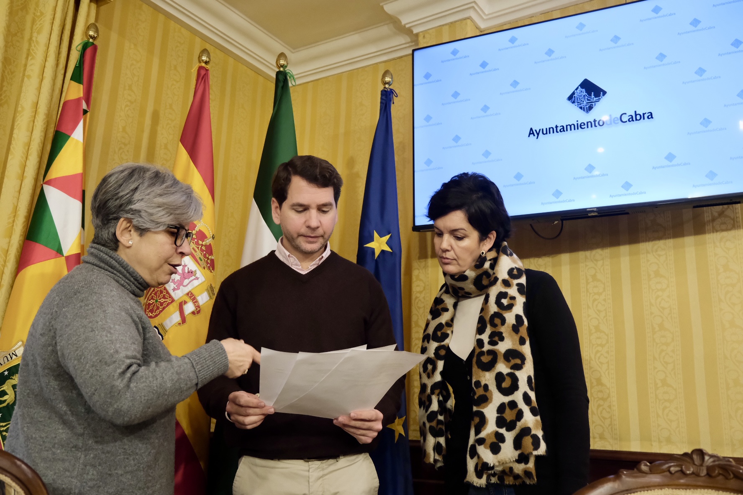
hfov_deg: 57.2
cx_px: 372
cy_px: 248
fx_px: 681
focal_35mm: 33
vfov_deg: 40.0
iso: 3200
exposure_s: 1/125
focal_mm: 22.3
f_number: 4
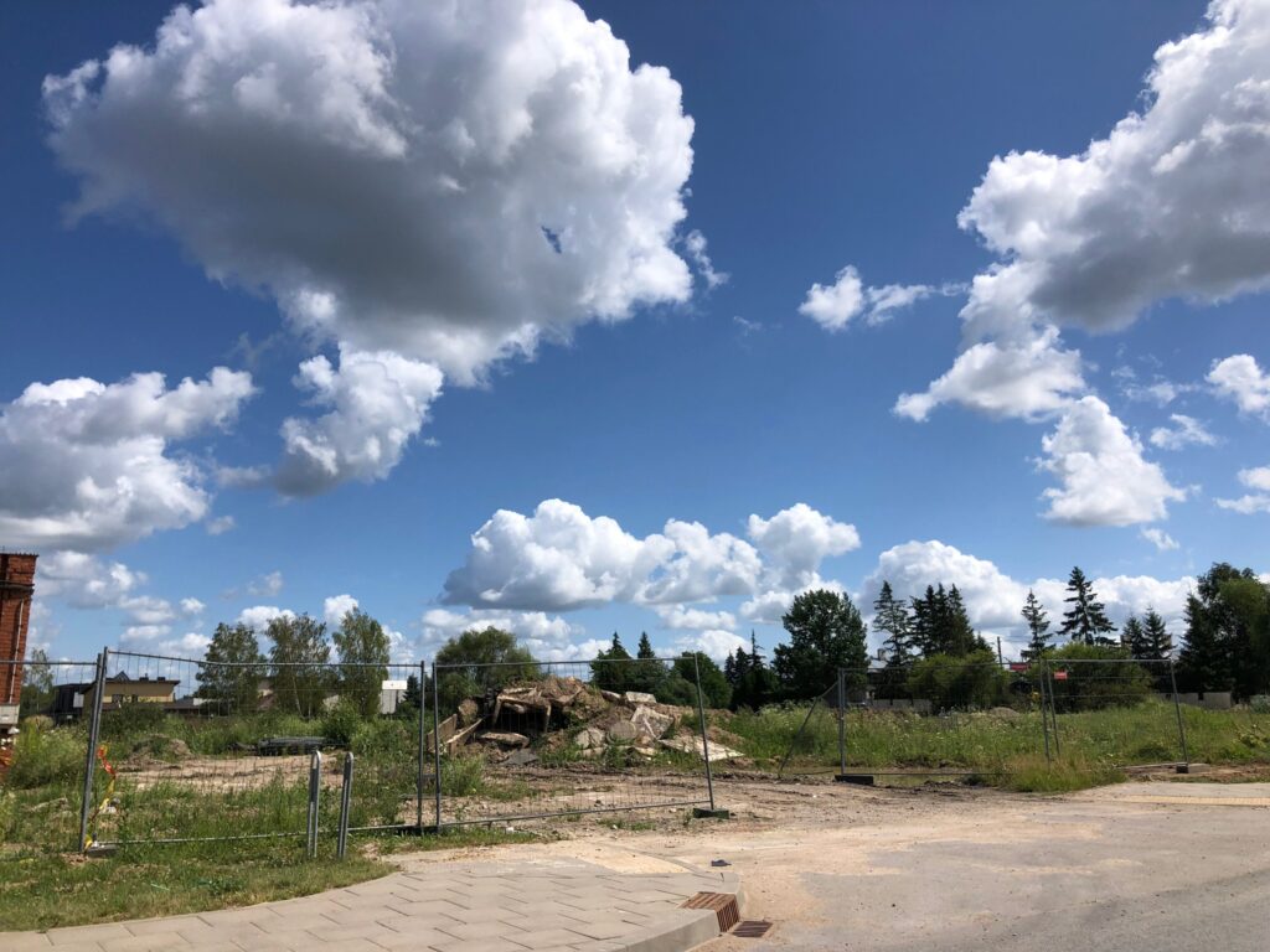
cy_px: 476
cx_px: 635
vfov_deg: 49.7
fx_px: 1027
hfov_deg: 63.4
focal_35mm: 28
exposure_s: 1/4000
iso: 20
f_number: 1.8
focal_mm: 4
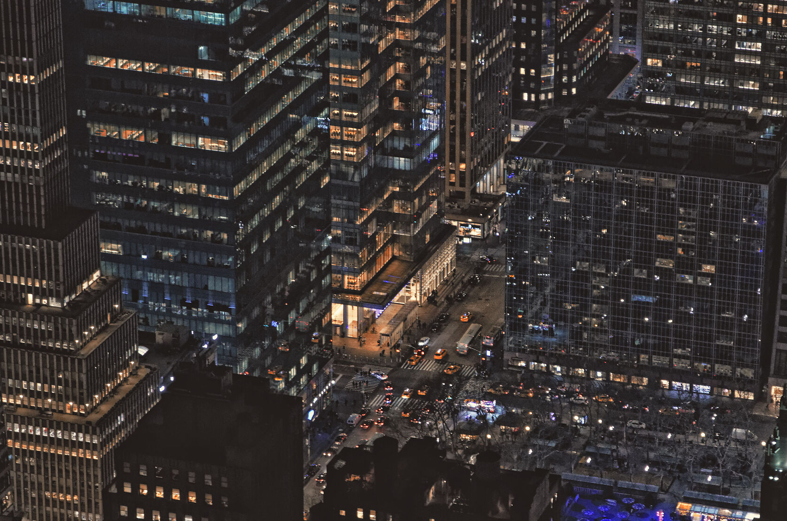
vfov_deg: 9.1
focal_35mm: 150
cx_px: 462
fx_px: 3273
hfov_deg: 13.7
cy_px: 315
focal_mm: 70
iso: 1000
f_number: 4
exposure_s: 1/30
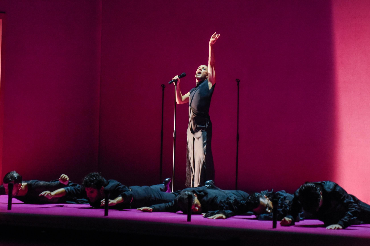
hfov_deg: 14.2
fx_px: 1489
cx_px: 185
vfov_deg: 9.4
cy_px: 123
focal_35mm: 145
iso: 4000
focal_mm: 145
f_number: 4
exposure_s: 1/60
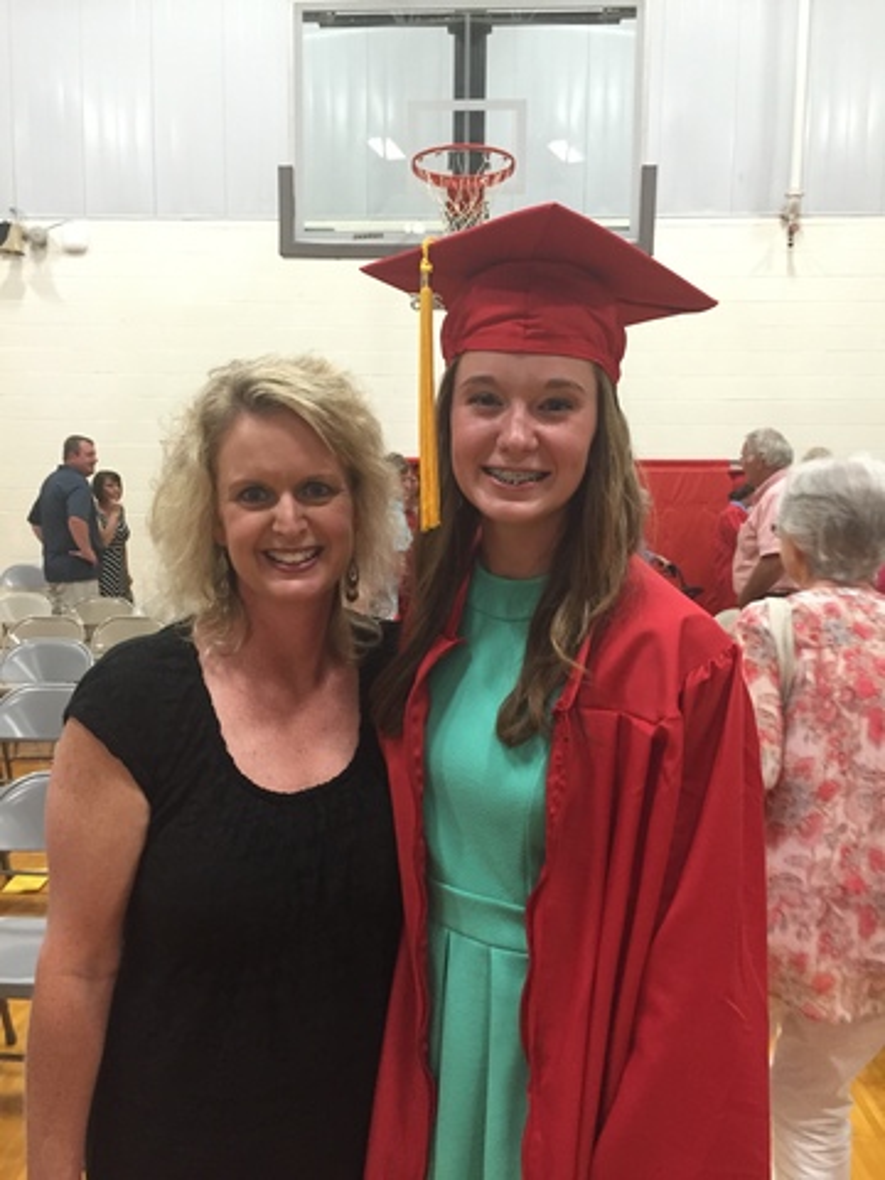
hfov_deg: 48.2
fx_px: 989
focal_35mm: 29
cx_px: 442
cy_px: 590
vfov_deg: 61.7
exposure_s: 1/30
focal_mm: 4.15
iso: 200
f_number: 2.2
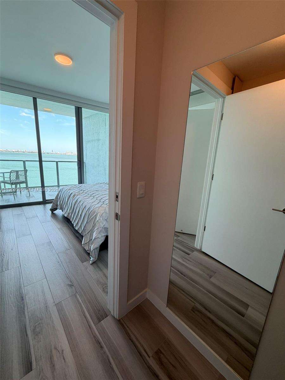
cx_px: 142
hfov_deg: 85.7
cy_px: 190
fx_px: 154
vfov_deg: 102.1
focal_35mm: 14
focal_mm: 2.22
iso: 80
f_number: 2.2
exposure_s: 1/120
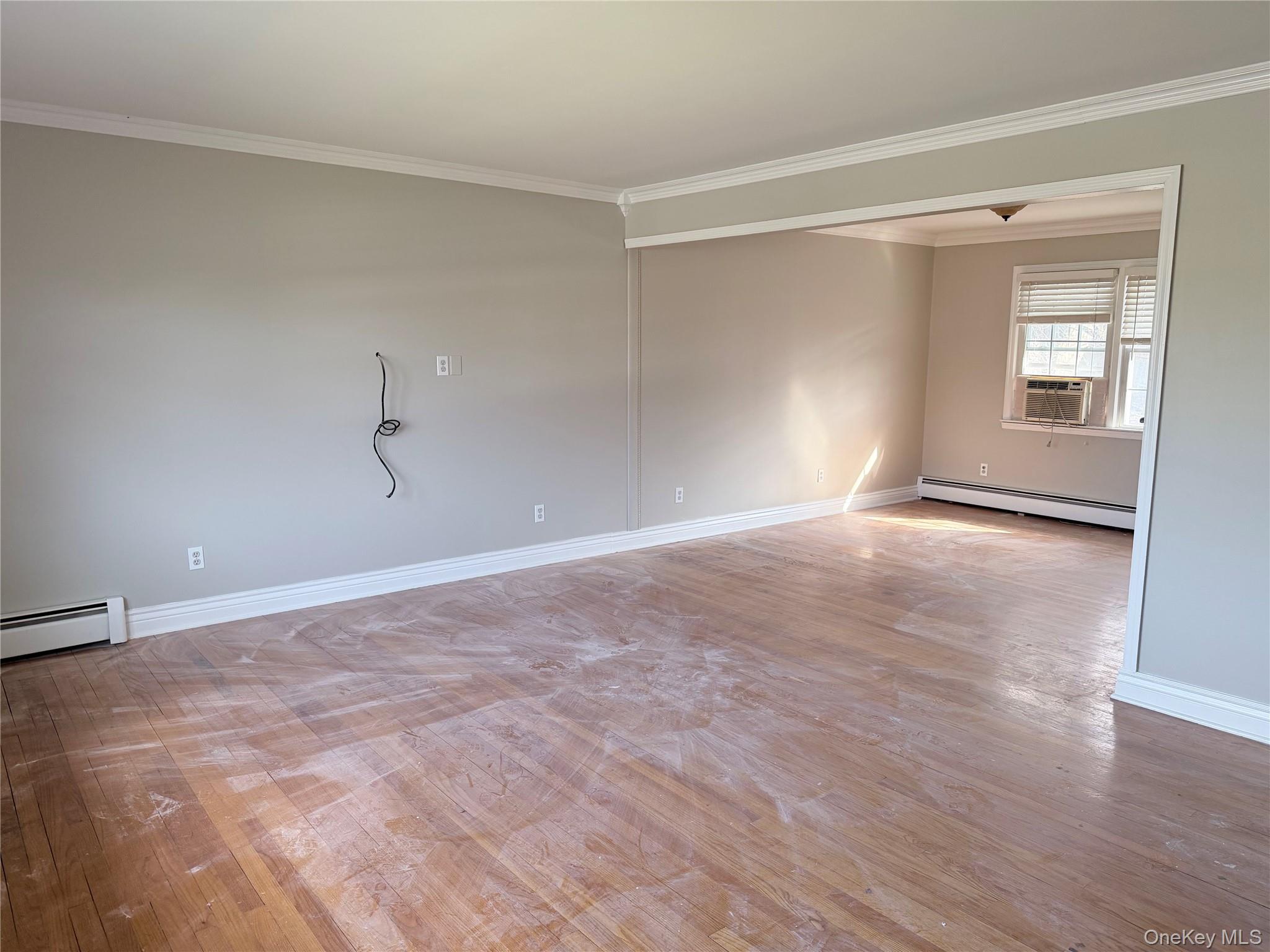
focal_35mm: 24
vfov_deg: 56.8
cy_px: 476
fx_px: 881
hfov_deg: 71.6
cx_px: 635
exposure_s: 1/143
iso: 160
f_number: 1.78
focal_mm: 6.76
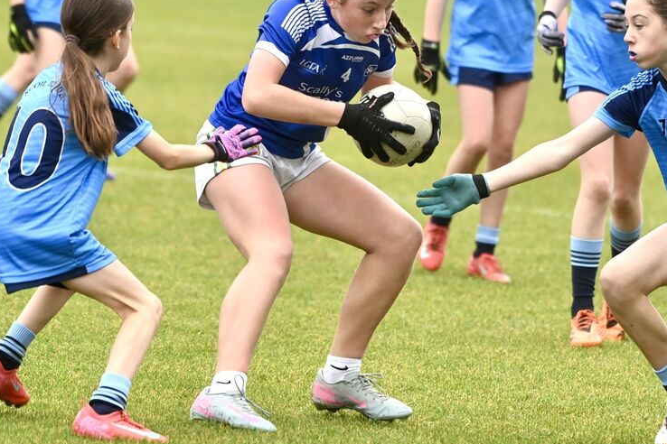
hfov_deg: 4.2
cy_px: 154
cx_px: 342
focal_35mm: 488
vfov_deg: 2.8
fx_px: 9041
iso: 2000
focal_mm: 300
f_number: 5.6
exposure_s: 1/1000
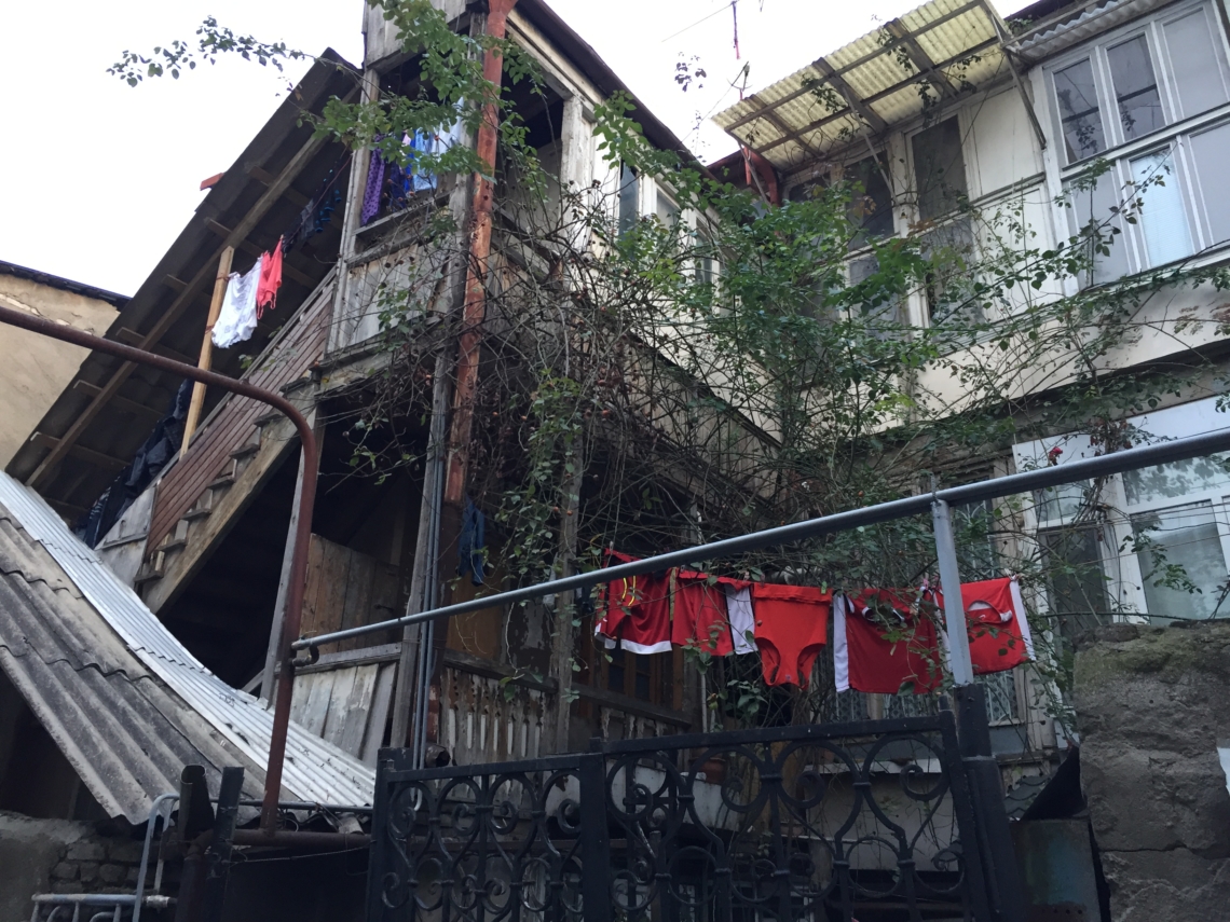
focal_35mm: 29
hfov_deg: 61.7
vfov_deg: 48.2
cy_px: 461
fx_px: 1030
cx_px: 615
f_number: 2.2
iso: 100
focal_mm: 4.15
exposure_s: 1/33
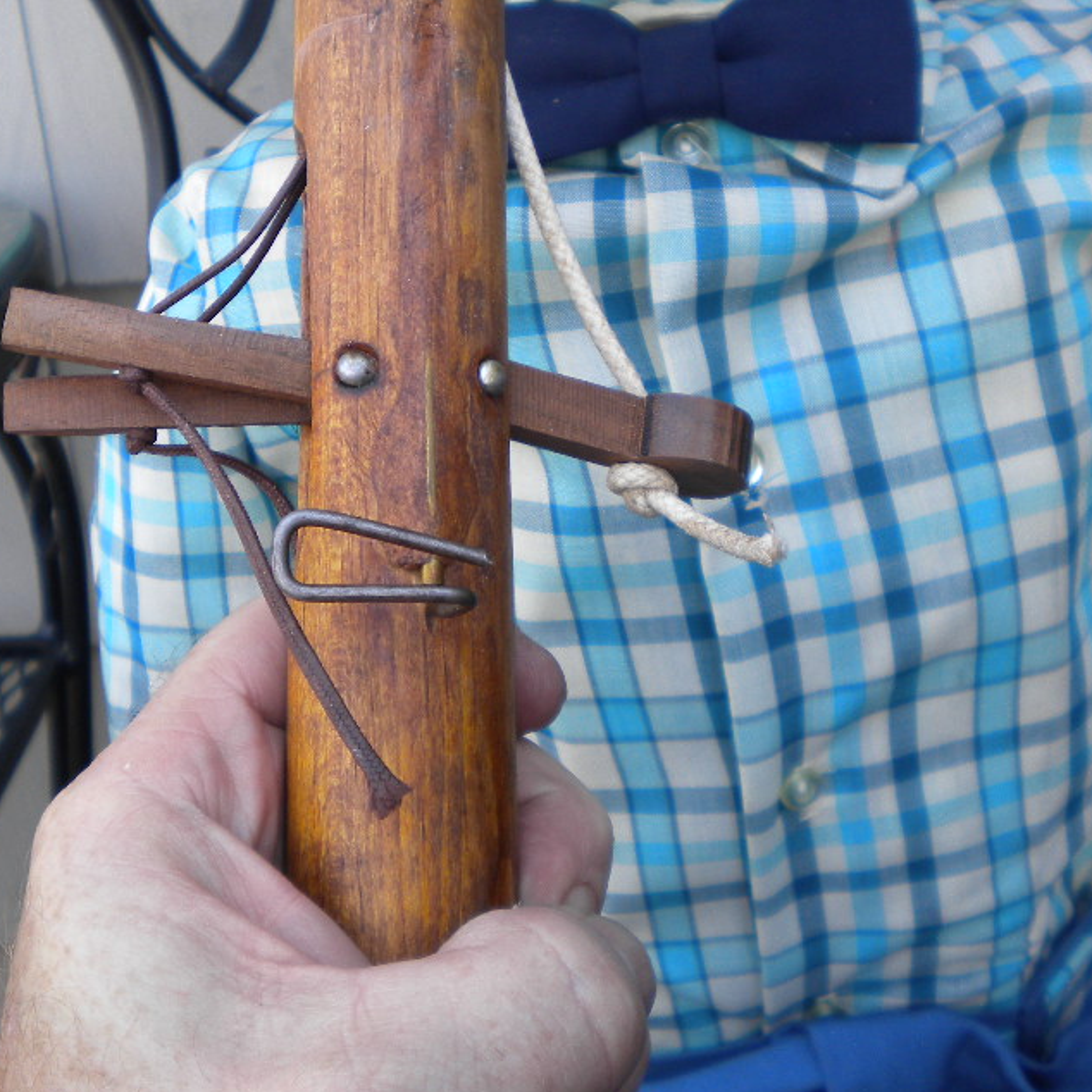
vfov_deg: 33.9
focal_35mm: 50
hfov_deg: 33.7
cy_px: 441
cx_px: 360
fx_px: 1785
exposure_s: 1/60.1
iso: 80
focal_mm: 6.3
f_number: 3.1
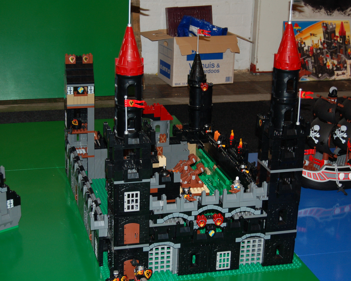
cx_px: 165
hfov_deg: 27.9
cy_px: 141
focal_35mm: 68
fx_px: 706
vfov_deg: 22.5
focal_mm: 40
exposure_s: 1/60
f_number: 5
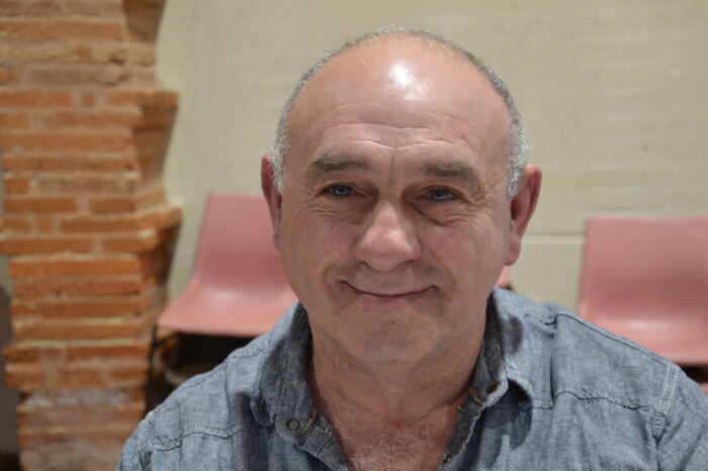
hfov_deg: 31.9
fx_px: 1238
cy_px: 236
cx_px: 354
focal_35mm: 63
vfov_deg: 21.5
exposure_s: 1/15
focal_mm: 42
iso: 640
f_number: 4.8
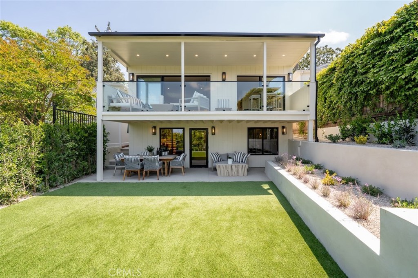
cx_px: 209
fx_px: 162
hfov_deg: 104.3
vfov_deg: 81.2
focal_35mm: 14
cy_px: 139
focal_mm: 14
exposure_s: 1/320
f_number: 11
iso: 640
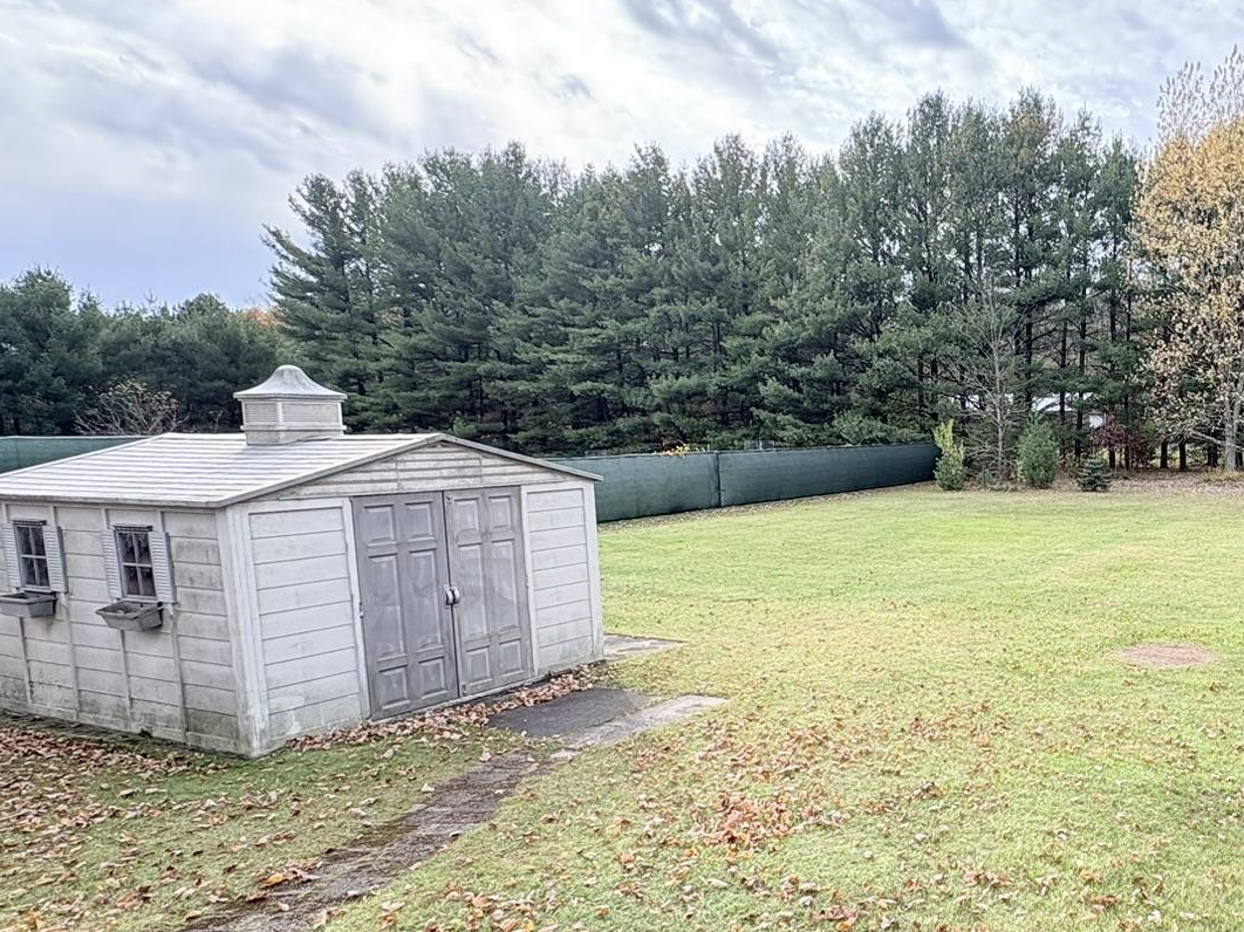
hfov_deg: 57.6
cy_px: 530
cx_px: 1082
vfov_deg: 51.2
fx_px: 970
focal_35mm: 27
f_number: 2.2
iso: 40
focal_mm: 2.22
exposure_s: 1/340
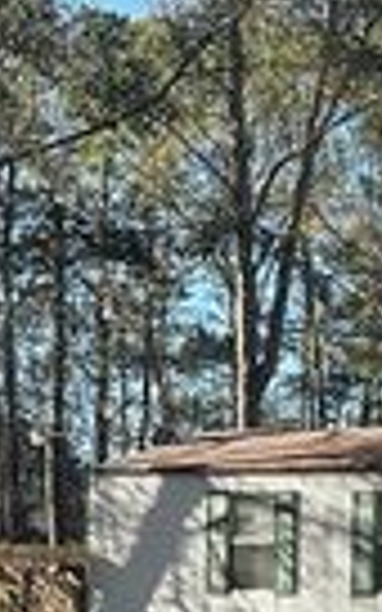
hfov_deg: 9.3
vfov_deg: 16.4
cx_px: 930
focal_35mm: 125
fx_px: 2082
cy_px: 583
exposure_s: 1/980
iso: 80
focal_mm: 6.86
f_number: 1.78
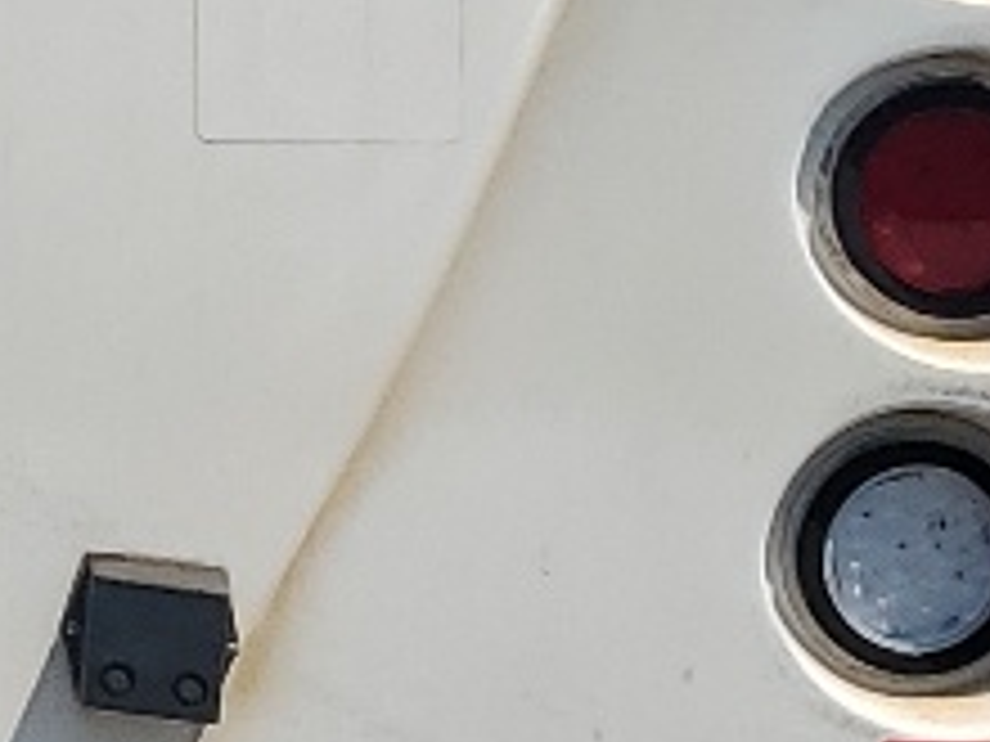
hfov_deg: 9.6
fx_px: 5405
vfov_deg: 7.8
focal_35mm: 189
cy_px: -261
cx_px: -1138
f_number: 1.5
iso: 50
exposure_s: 1/10000
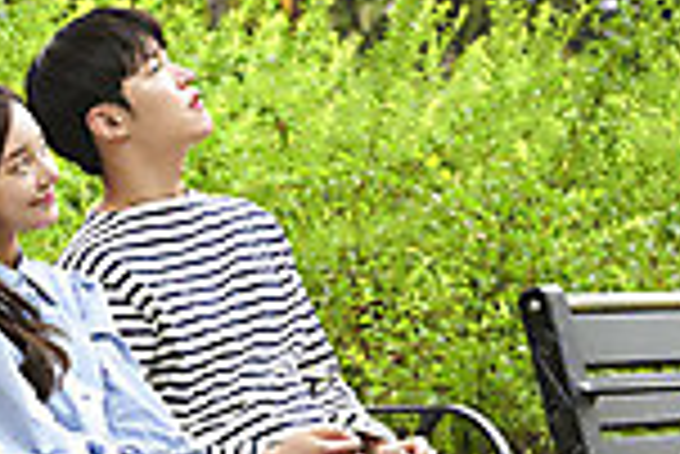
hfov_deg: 7.4
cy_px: 180
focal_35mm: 277
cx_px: 471
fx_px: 5237
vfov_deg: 5.0
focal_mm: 70
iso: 1000
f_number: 4
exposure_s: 1/320
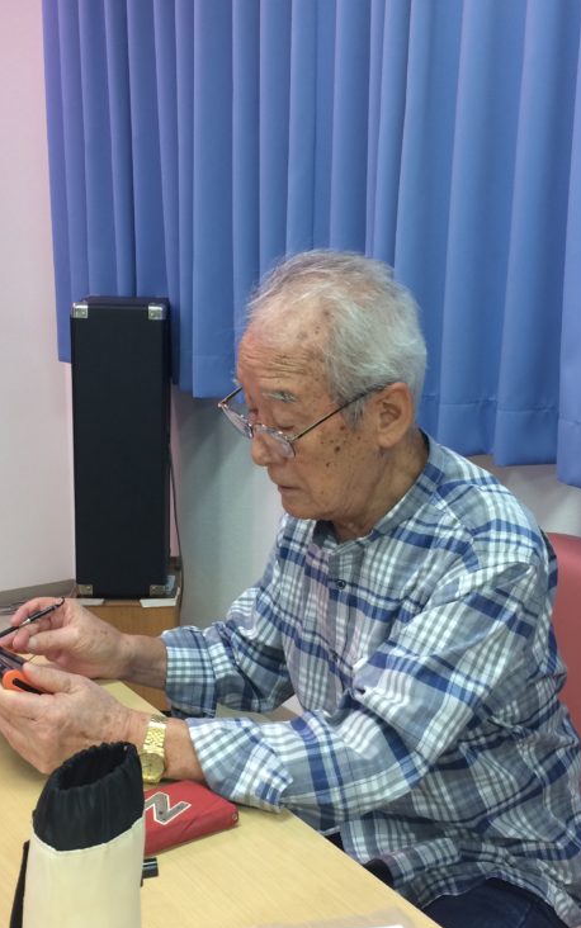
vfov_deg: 46.0
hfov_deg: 29.9
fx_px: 1089
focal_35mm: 43
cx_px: 263
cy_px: 545
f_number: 2.2
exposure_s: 1/30
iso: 50
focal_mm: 4.15
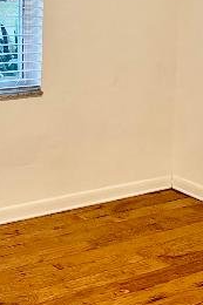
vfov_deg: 24.9
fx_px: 678
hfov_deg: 17.0
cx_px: 72
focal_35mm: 80
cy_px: 57
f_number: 1.6
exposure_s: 1/60
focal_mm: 5.1
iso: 320
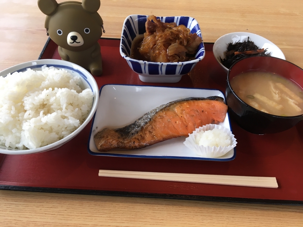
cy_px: 114
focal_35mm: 29
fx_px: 254
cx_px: 152
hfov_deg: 61.7
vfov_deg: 48.2
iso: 25
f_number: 2.2
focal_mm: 4.15
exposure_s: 1/40
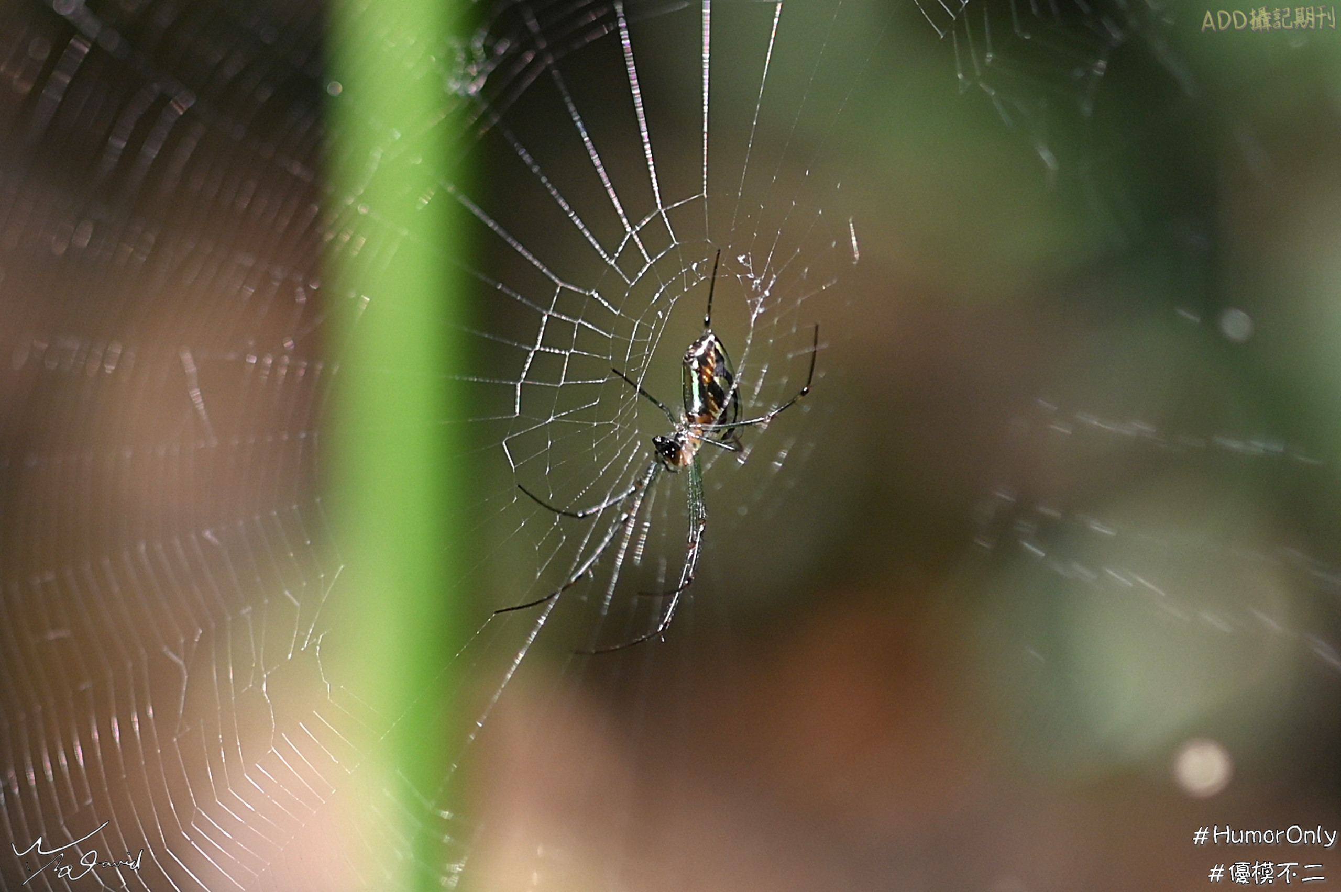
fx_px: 1303
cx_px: 670
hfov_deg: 54.5
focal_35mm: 35
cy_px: 446
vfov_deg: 37.8
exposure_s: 1/3200
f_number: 1.8
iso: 250
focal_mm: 35
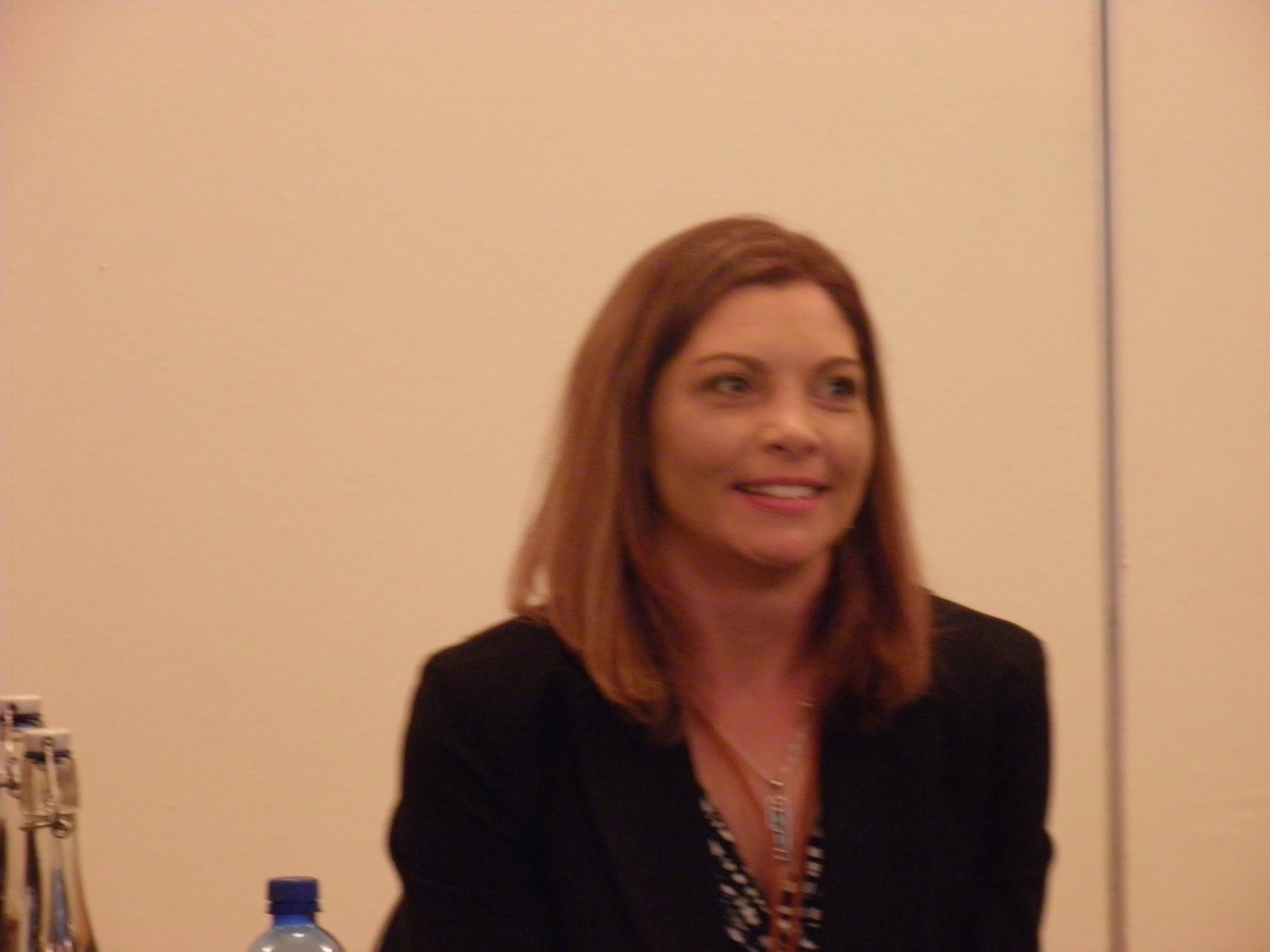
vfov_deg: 5.8
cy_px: 476
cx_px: 635
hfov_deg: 7.7
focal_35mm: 256
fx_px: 9392
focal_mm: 46
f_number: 4.2
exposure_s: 1/13
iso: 400
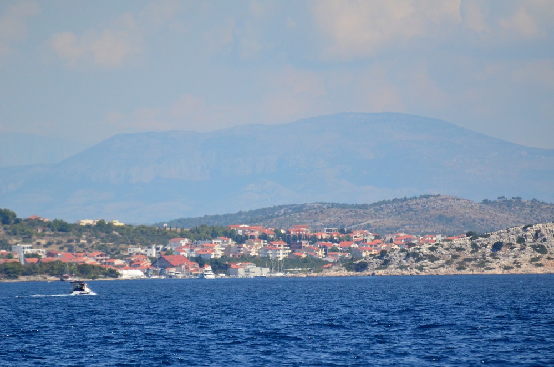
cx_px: 277
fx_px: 6909
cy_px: 184
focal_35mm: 450
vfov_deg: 3.0
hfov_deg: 4.6
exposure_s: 1/8000
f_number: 5.6
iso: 1400
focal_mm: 300
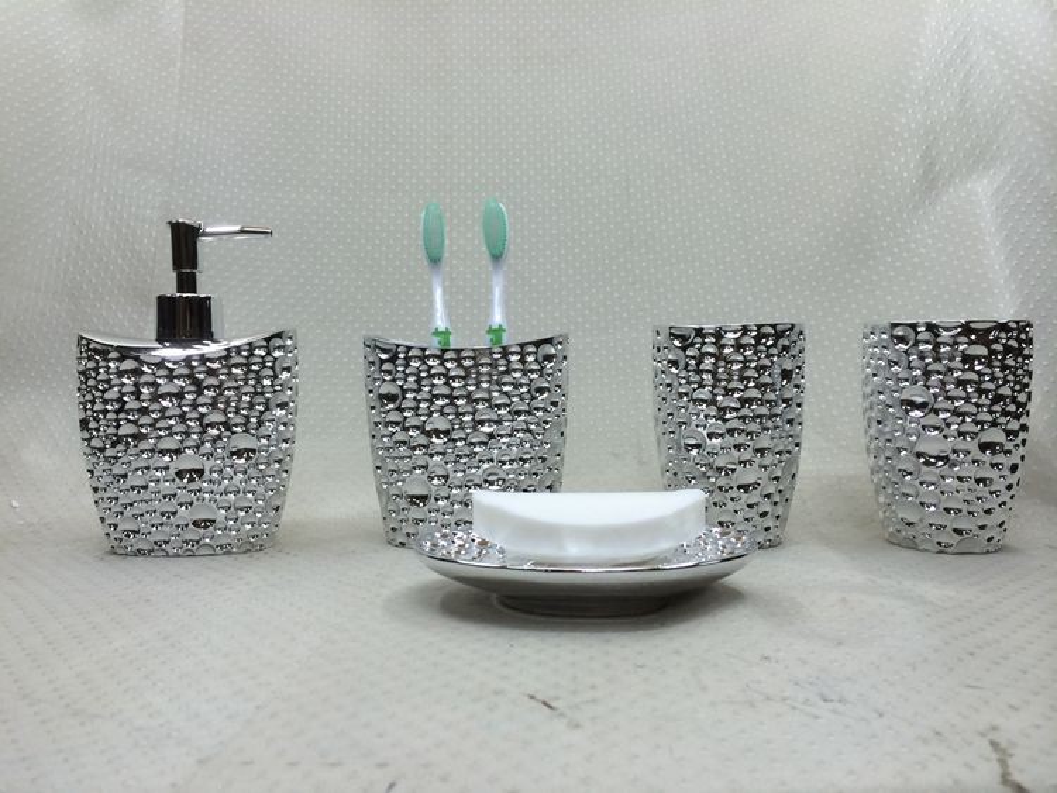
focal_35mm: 30
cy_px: 396
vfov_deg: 46.8
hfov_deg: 59.9
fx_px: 916
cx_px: 528
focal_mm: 4.12
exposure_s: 1/33
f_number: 2.2
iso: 40
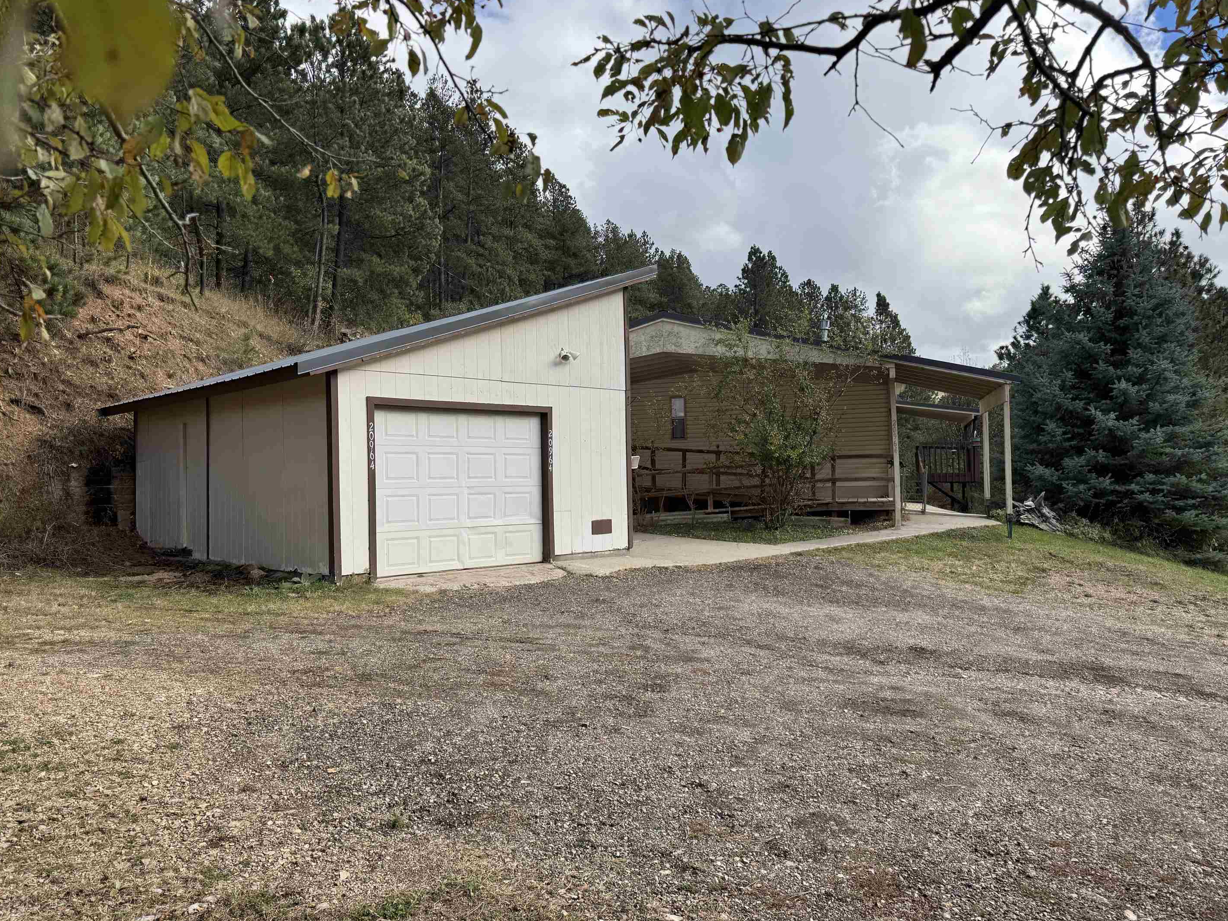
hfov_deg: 67.3
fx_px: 922
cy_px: 453
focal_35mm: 26
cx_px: 585
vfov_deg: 53.1
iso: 80
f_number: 1.78
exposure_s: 1/2041
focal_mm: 6.76
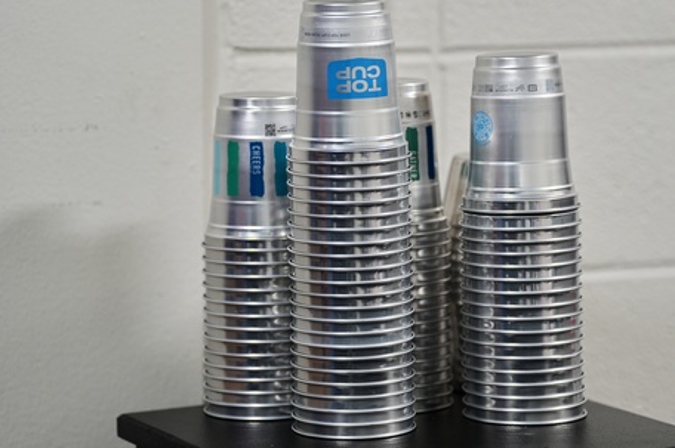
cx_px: 361
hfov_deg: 14.2
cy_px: 206
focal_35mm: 145
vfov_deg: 9.4
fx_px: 2716
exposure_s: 1/200
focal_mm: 129
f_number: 2.8
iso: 1250
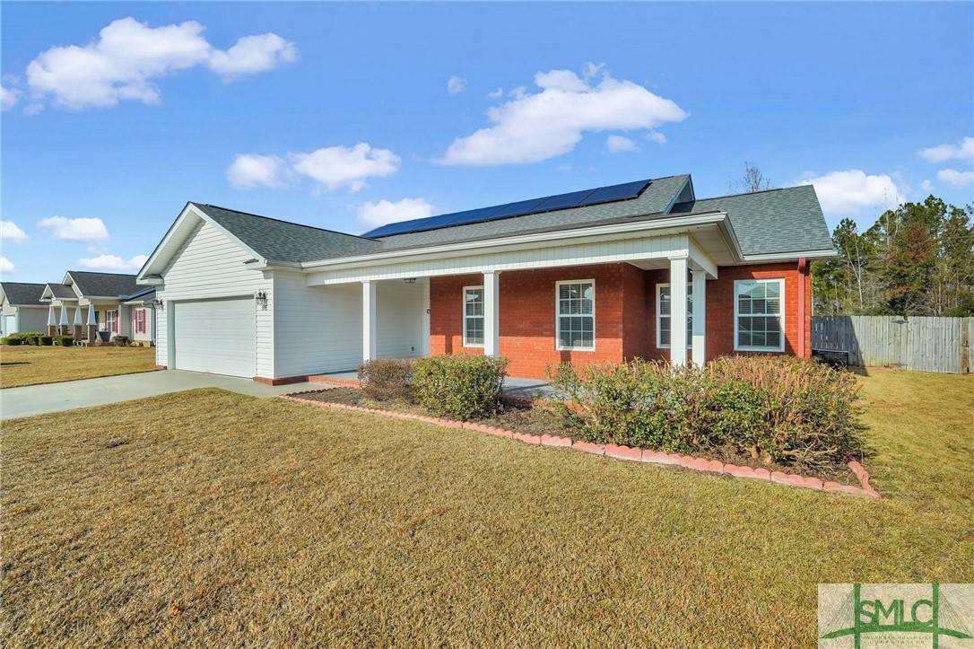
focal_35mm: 16
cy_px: 324
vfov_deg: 73.7
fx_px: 433
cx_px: 487
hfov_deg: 96.8
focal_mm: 16
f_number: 9
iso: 320
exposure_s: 1/800
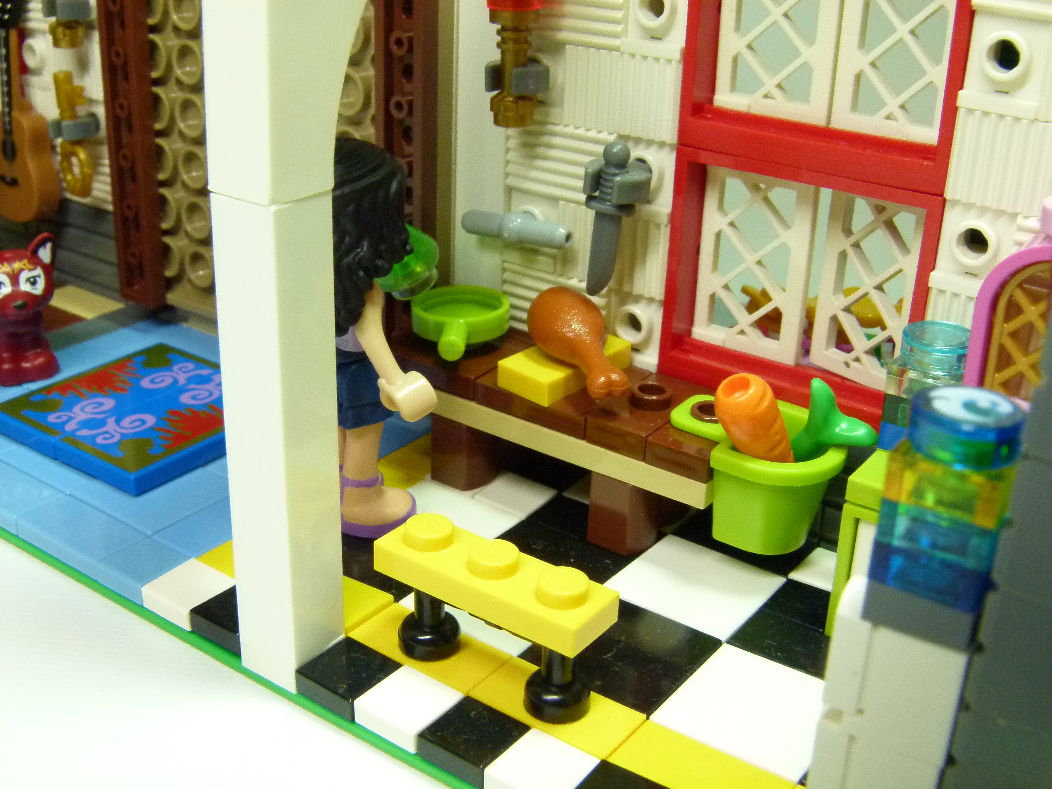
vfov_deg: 35.1
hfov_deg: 45.8
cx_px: 526
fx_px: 1246
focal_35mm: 41
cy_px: 394
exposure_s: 1/25
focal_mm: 7.4
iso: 400
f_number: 6.3
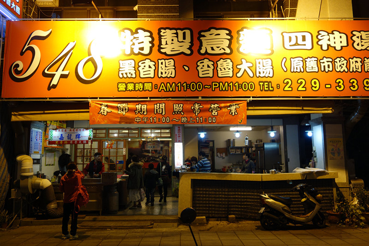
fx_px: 287
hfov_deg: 65.5
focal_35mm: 28
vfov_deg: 46.4
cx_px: 184
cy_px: 123
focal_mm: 10.4
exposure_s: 1/60
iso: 125
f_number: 1.8
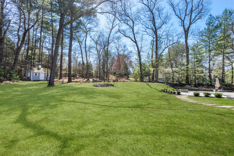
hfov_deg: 96.7
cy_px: 78
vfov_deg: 73.7
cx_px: 117
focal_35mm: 16
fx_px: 104
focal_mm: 16
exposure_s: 1/200
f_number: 9
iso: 400
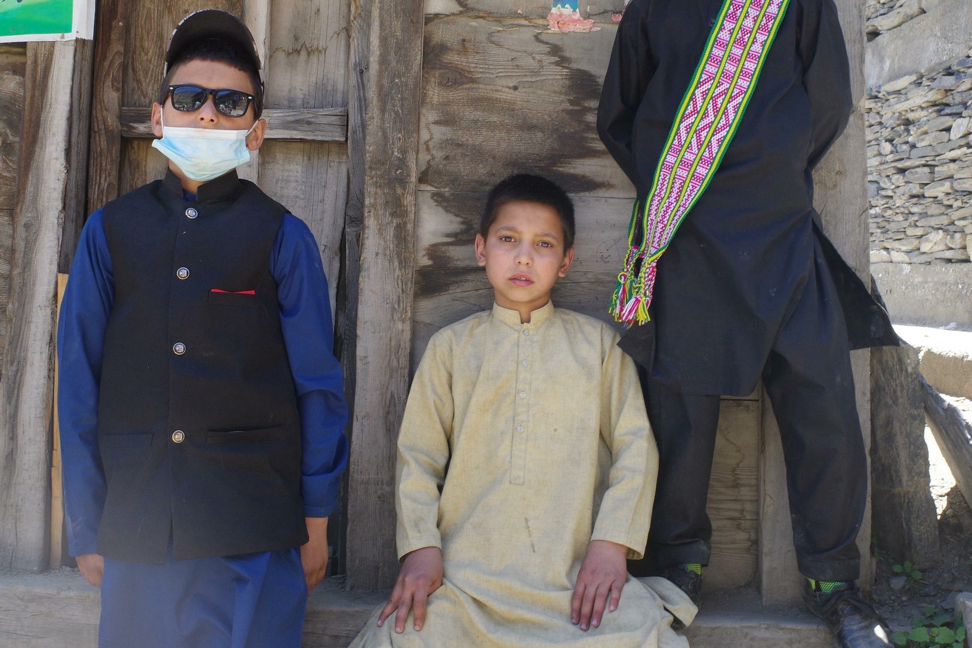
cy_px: 266
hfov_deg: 44.5
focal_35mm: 44
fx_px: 1188
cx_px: 474
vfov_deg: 30.4
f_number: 9
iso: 200
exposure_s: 1/40
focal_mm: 18.3
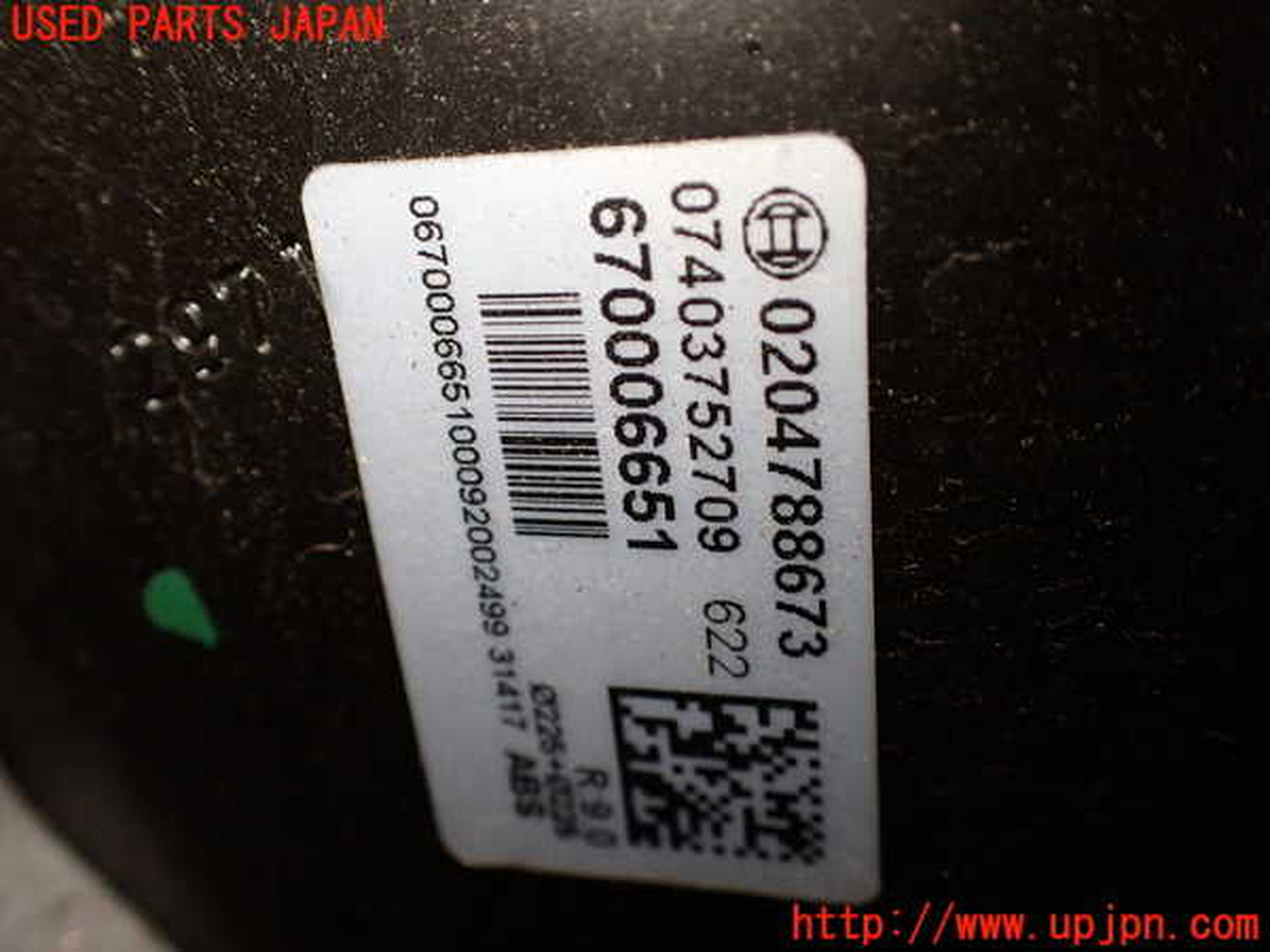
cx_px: 635
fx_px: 1101
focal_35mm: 30
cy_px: 476
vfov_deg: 46.8
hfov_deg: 60.0
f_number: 2.3
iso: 250
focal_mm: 5.4
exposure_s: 1/125
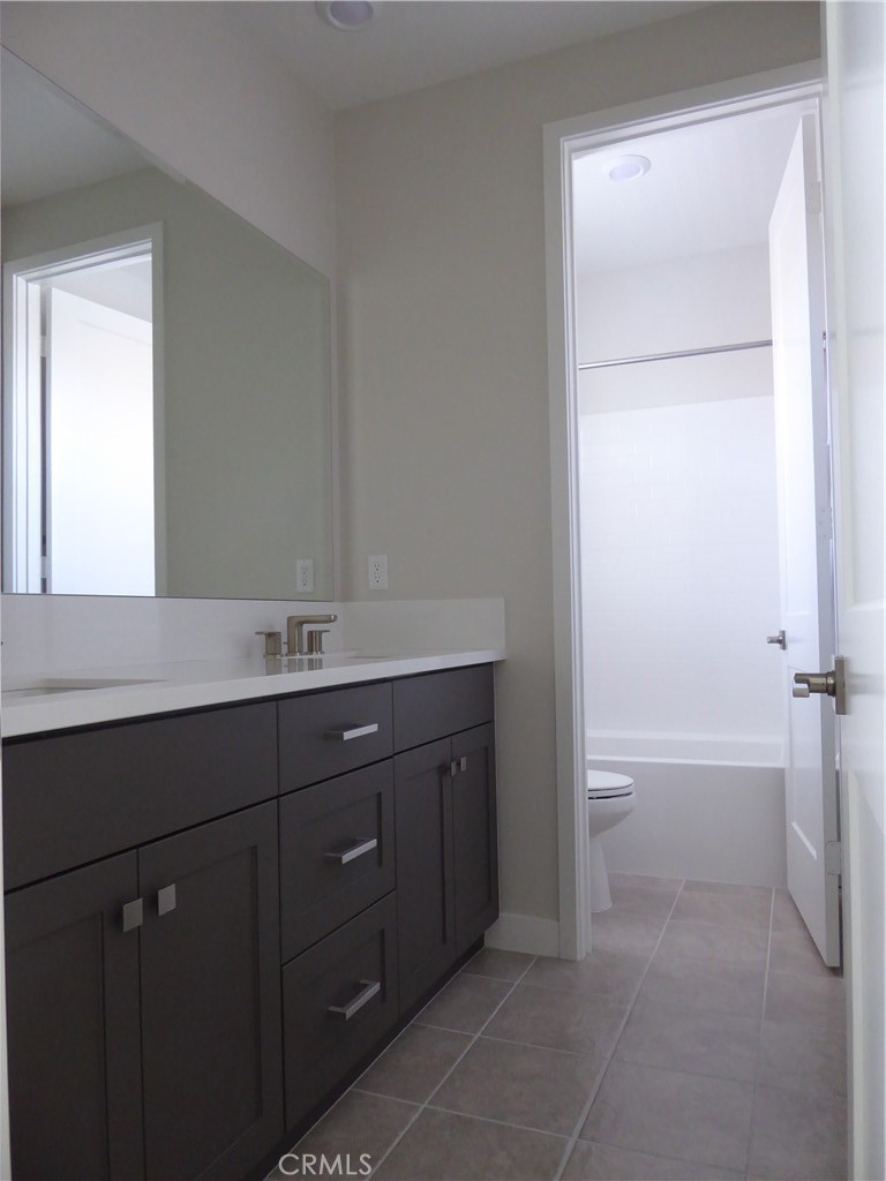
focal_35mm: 25
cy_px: 590
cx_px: 443
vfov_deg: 69.4
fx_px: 853
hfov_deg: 54.9
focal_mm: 4.3
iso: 400
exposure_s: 1/25
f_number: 3.3
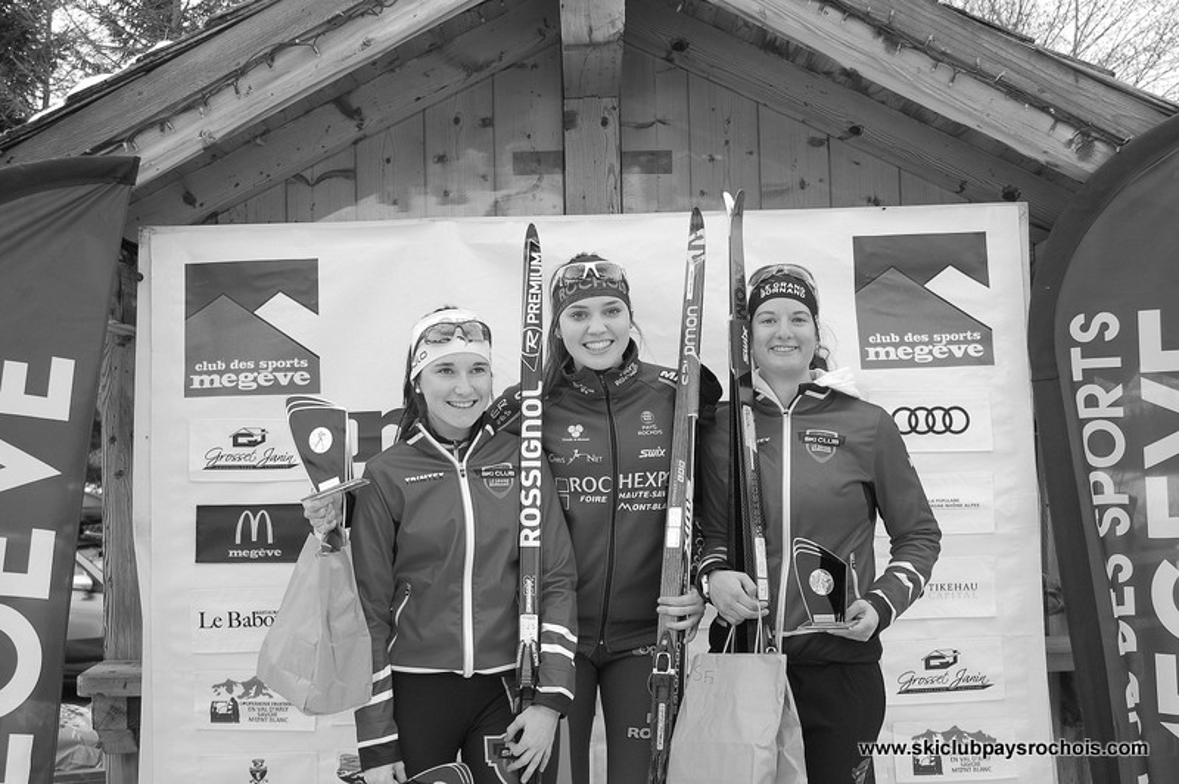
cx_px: 590
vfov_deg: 29.8
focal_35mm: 45
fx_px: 1473
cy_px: 392
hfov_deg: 43.6
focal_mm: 30
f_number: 5.6
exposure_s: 1/125
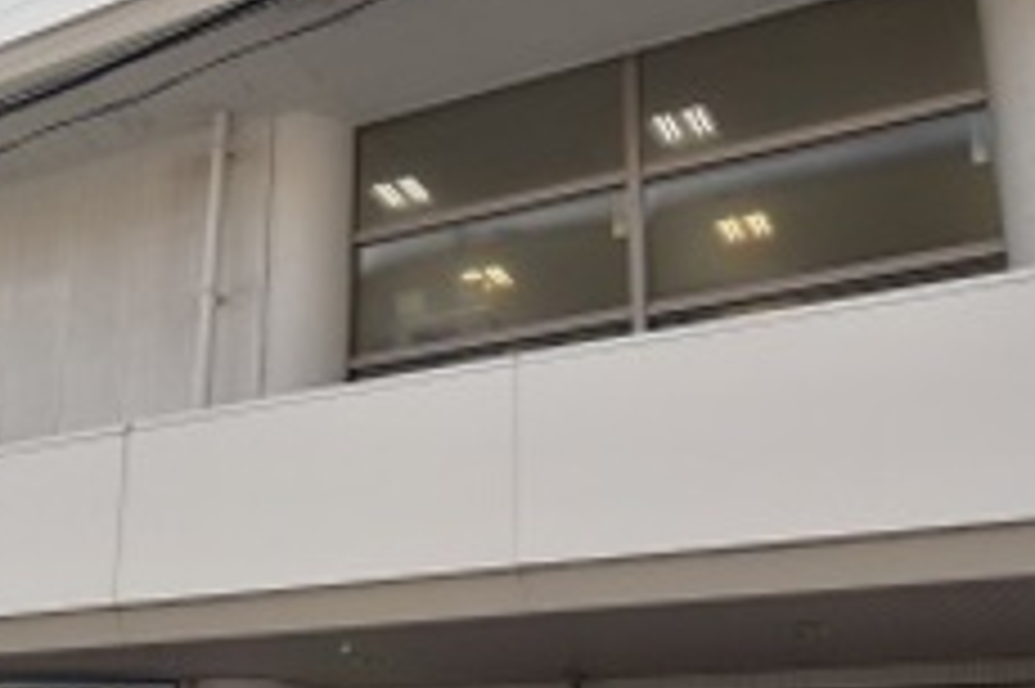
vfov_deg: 27.3
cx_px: 180
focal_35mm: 49
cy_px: 479
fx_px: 1408
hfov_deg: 38.6
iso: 160
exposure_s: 1/1250
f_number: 4.5
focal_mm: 10
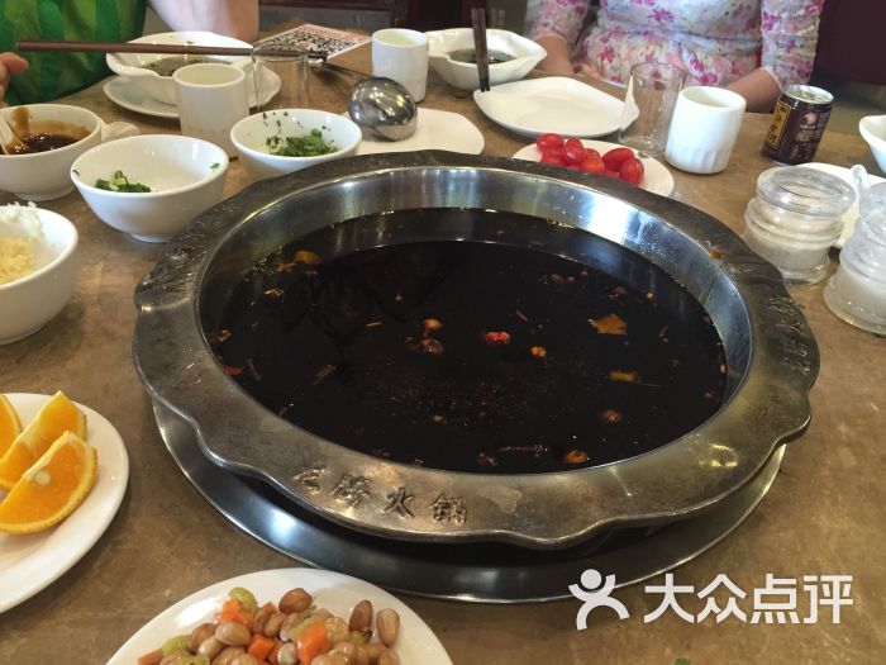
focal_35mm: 29
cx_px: 443
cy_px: 332
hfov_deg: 61.7
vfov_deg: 48.2
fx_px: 742
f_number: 2.2
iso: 125
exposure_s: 1/17
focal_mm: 4.15
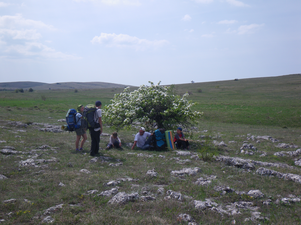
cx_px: 150
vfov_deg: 34.3
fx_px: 365
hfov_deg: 44.8
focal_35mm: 42
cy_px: 112
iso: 50
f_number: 5
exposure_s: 1/400
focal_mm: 7.5
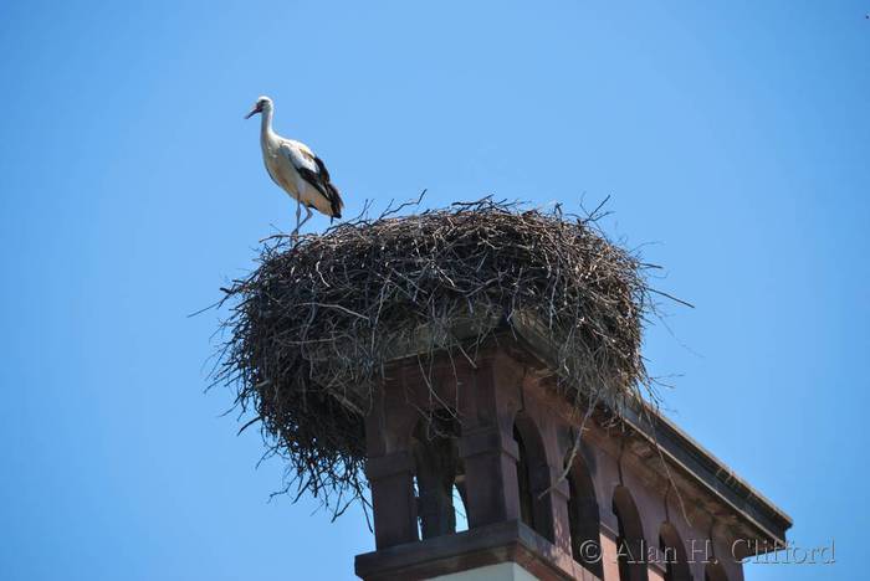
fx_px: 6167
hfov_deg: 8.1
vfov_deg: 5.4
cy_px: 290
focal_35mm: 255
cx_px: 435
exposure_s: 1/500
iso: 100
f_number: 5.6
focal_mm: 170
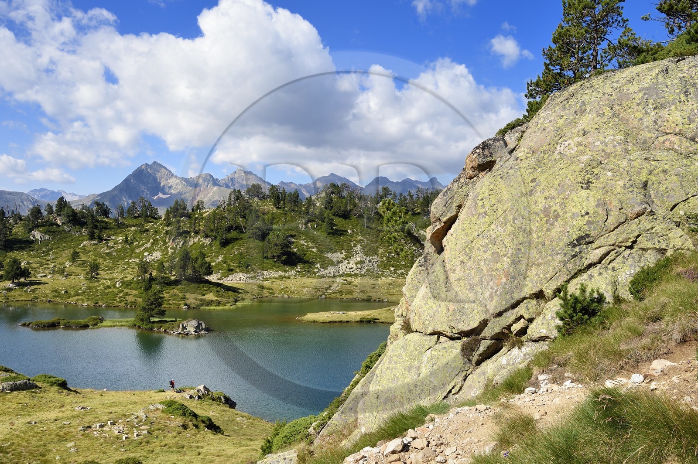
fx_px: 620
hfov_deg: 58.8
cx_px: 349
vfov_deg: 41.0
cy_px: 232
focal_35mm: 32
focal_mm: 32
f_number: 13
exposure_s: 1/250
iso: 200
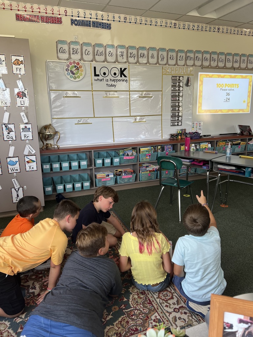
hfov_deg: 53.1
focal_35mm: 26
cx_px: 126
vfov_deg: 67.3
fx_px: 253
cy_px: 168
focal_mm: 5.7
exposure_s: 1/121
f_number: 1.5
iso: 80
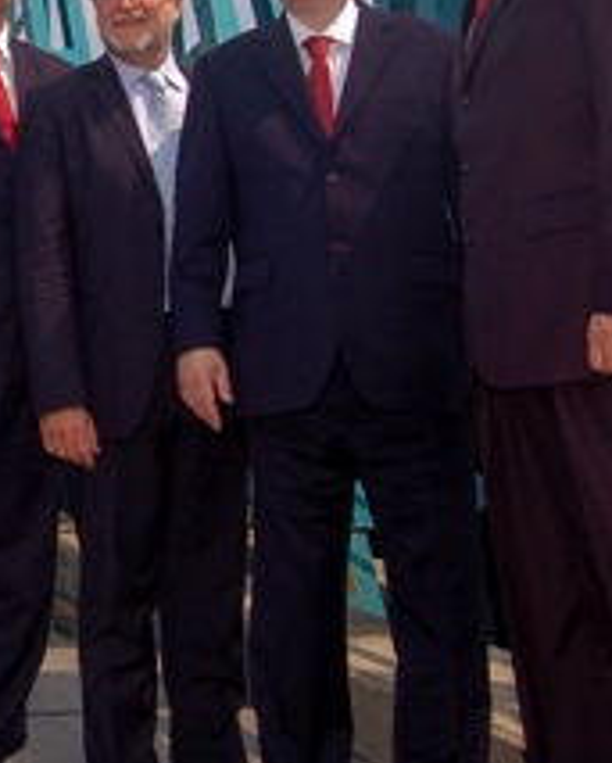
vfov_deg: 24.3
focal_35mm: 76
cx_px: -132
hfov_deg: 19.0
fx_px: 1717
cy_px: 64
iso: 200
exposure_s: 1/500
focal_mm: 18
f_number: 4.5
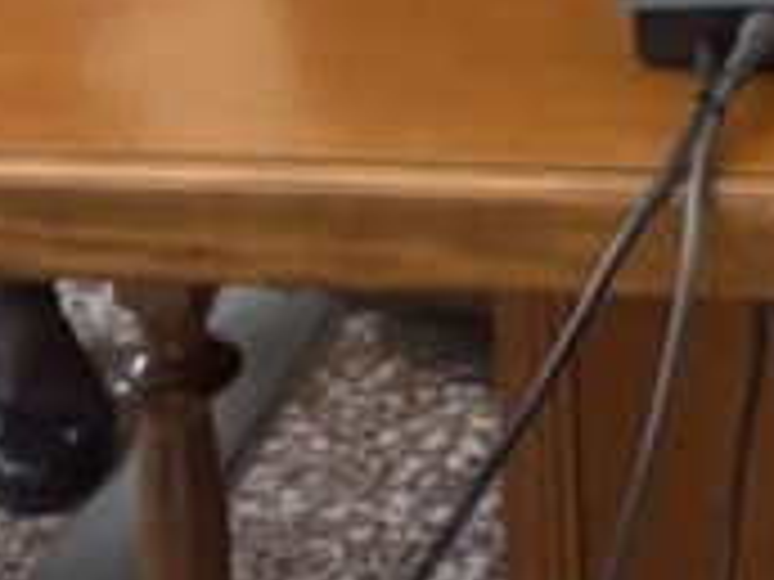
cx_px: 1768
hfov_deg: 9.3
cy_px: -989
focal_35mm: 194
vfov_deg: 7.0
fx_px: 4338
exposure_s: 1/50
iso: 160
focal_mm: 5.96
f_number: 1.6
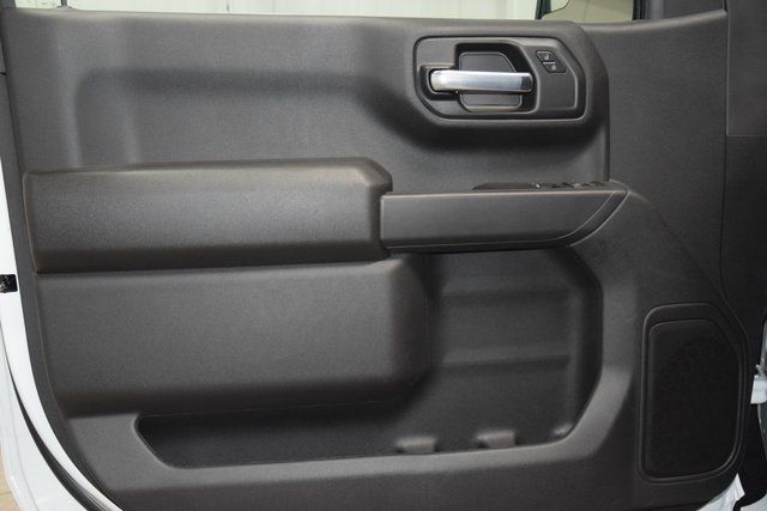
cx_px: 384
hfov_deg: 53.1
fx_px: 767
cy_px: 256
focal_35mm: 36
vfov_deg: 36.9
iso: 2500
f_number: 3.8
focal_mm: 24
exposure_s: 1/125
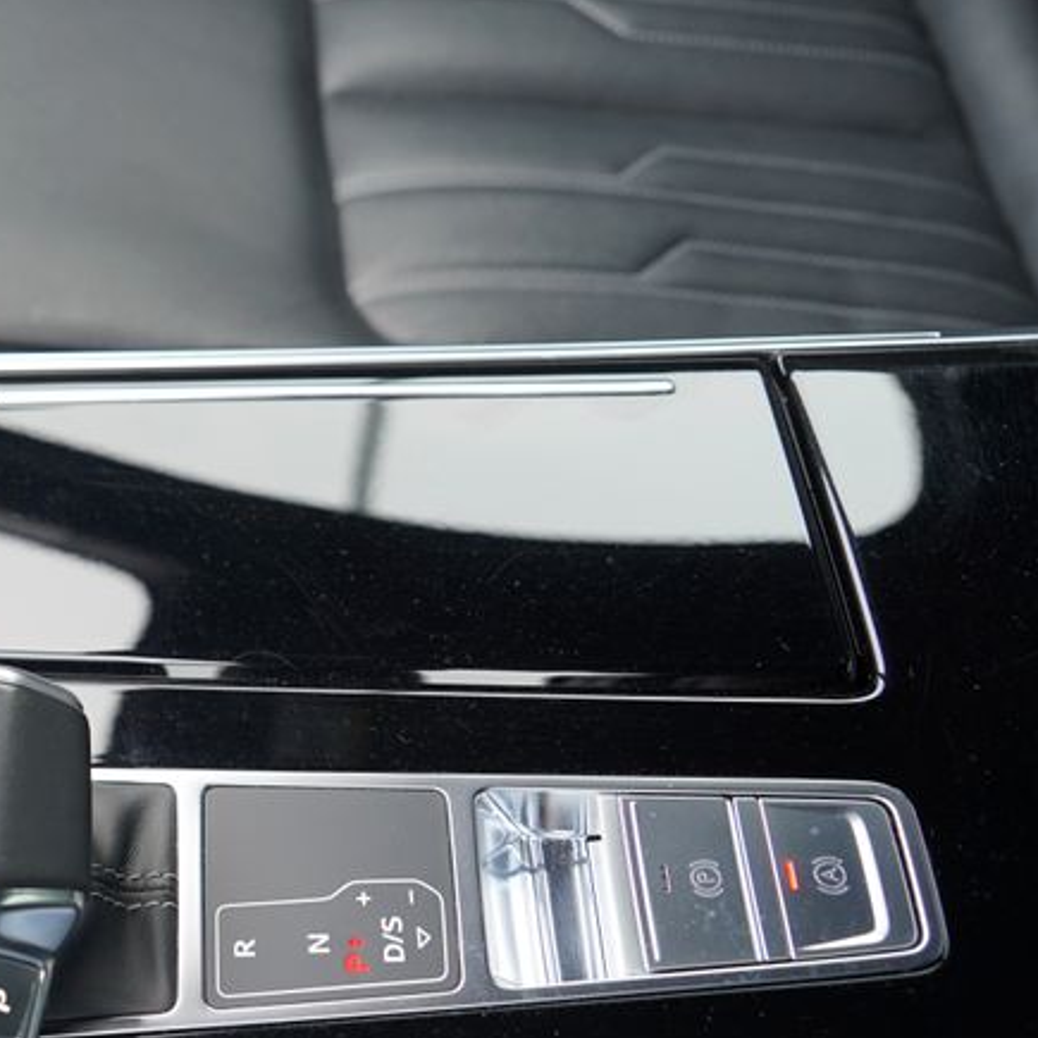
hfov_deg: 30.9
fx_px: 1628
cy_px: 648
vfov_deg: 35.2
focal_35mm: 48
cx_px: -146
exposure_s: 1/60
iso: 200
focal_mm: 24
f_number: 4
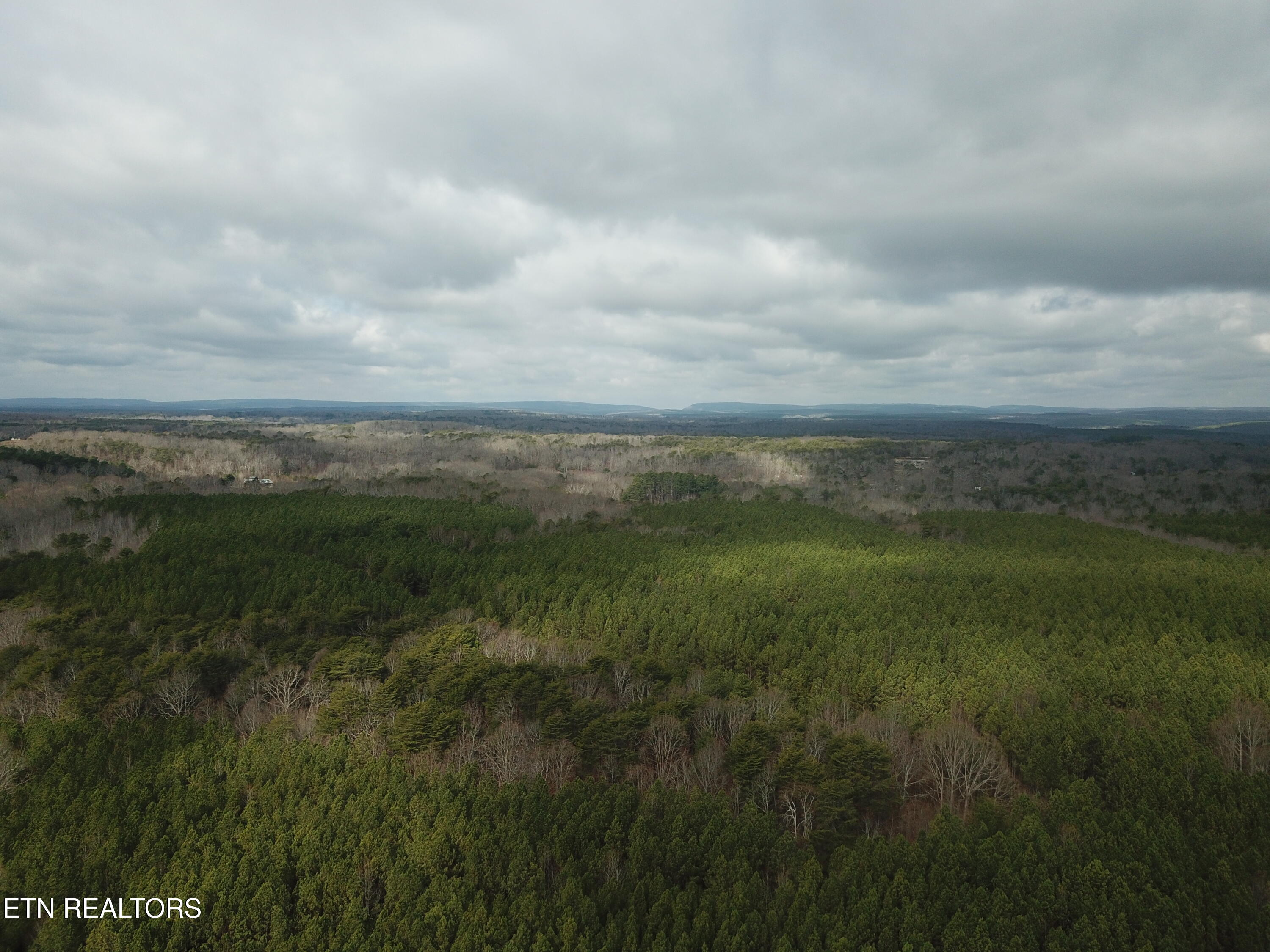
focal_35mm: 26
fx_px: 954
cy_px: 476
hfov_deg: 67.3
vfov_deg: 53.1
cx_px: 635
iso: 100
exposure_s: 1/1420
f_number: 2.2
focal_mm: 4.73
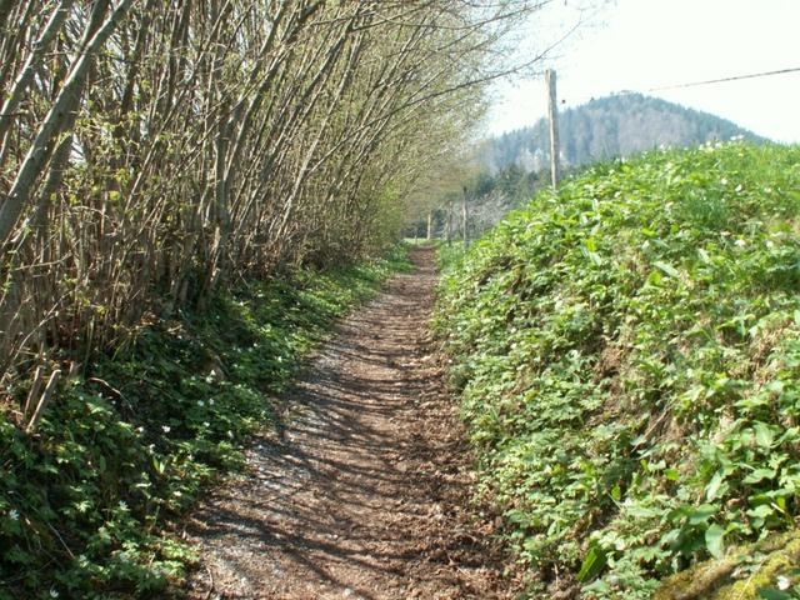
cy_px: 300
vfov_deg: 40.7
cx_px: 400
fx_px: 809
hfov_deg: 52.6
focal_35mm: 35
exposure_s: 1/30
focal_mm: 5.86
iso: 50
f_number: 7.1
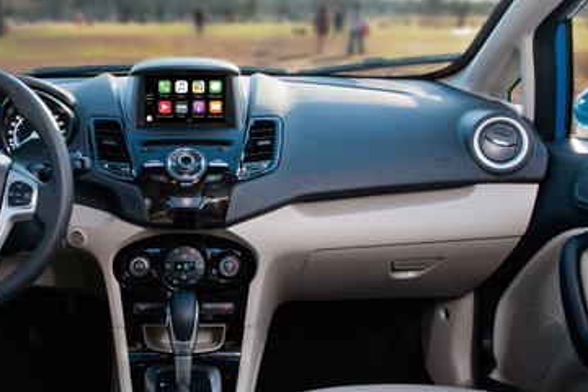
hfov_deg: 46.9
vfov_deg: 33.4
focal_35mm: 40
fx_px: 653
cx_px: 154
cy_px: 183
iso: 400
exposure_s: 1/40
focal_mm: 16
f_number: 13
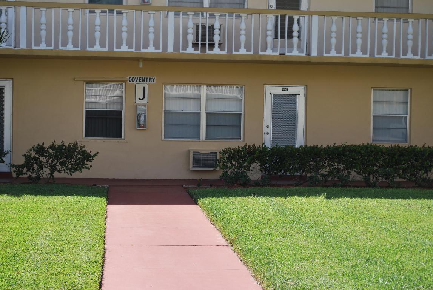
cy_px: 145
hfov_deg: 24.6
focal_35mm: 82
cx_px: 216
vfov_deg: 16.6
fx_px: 994
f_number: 7.1
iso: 100
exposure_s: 1/200
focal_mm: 55
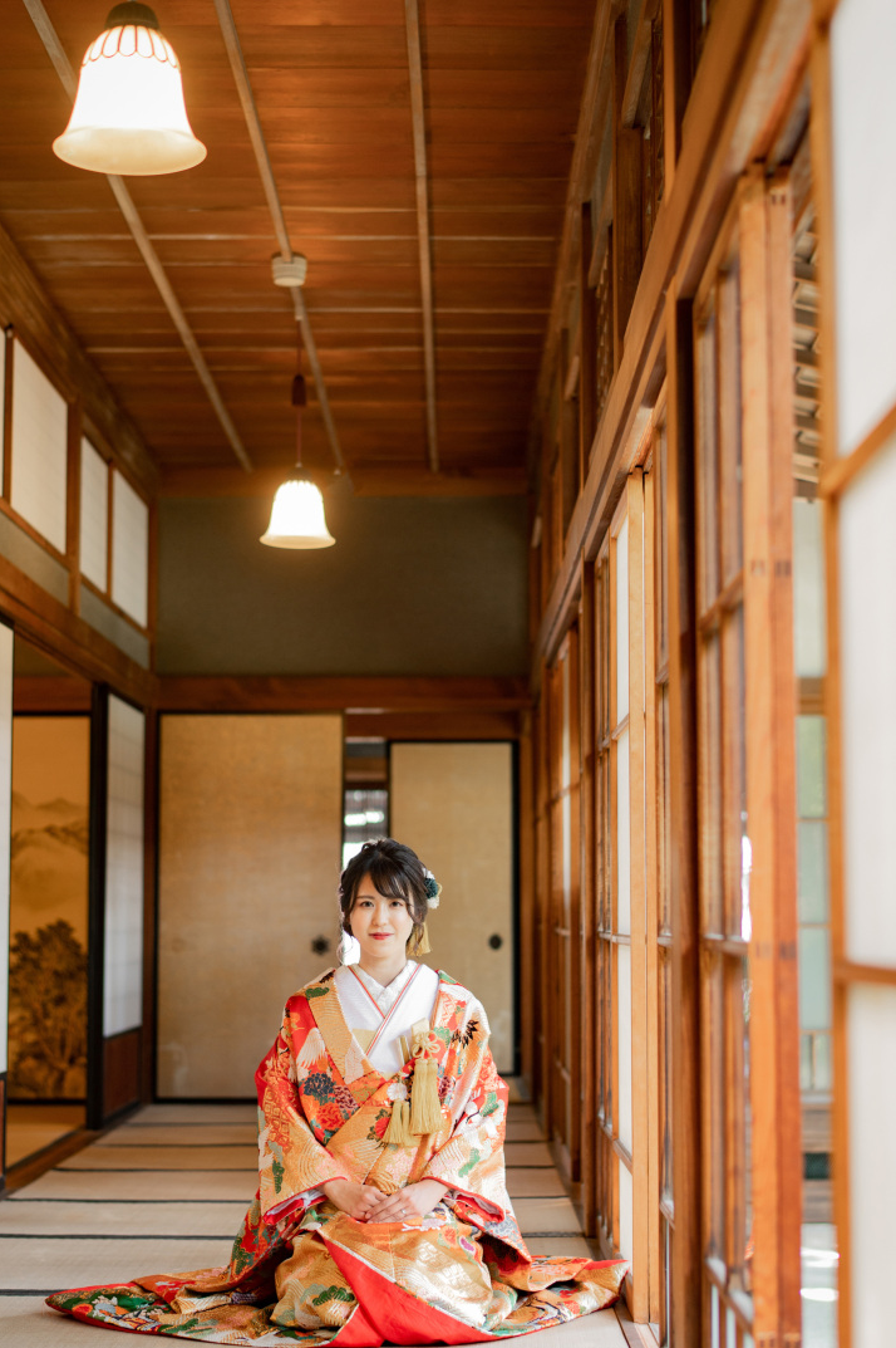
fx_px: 2430
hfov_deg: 20.9
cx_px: 444
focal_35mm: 65
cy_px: 715
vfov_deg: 31.0
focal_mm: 58
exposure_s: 1/160
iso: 640
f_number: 2.2
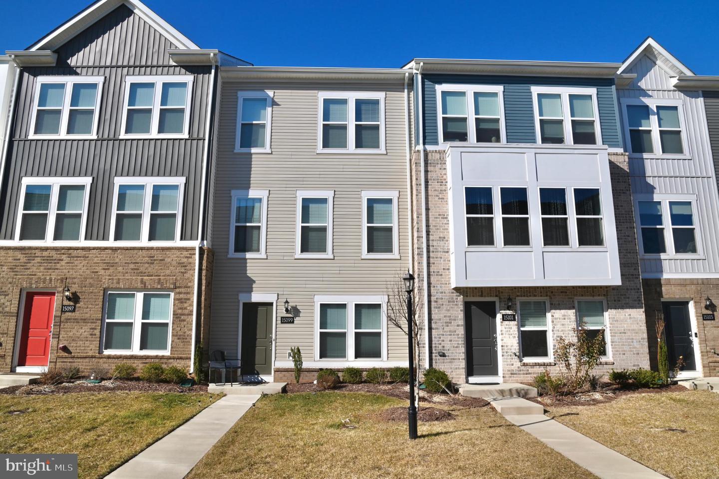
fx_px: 479
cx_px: 360
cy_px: 240
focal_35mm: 24
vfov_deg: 53.1
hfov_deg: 73.8
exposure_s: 1/640
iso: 400
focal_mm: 24
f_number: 13
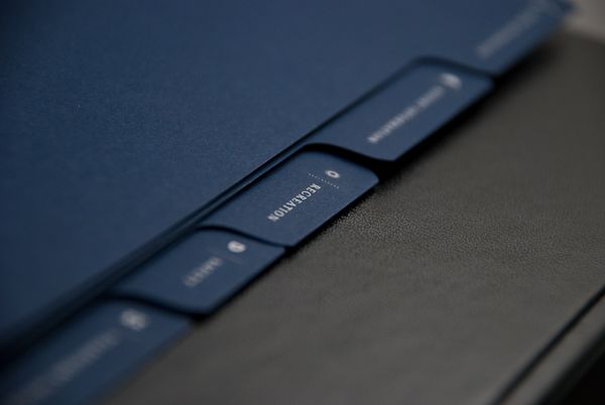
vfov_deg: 6.8
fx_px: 3408
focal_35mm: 202
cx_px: 302
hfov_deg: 10.1
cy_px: 202
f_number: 5.6
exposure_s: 1/60
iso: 200
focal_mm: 135
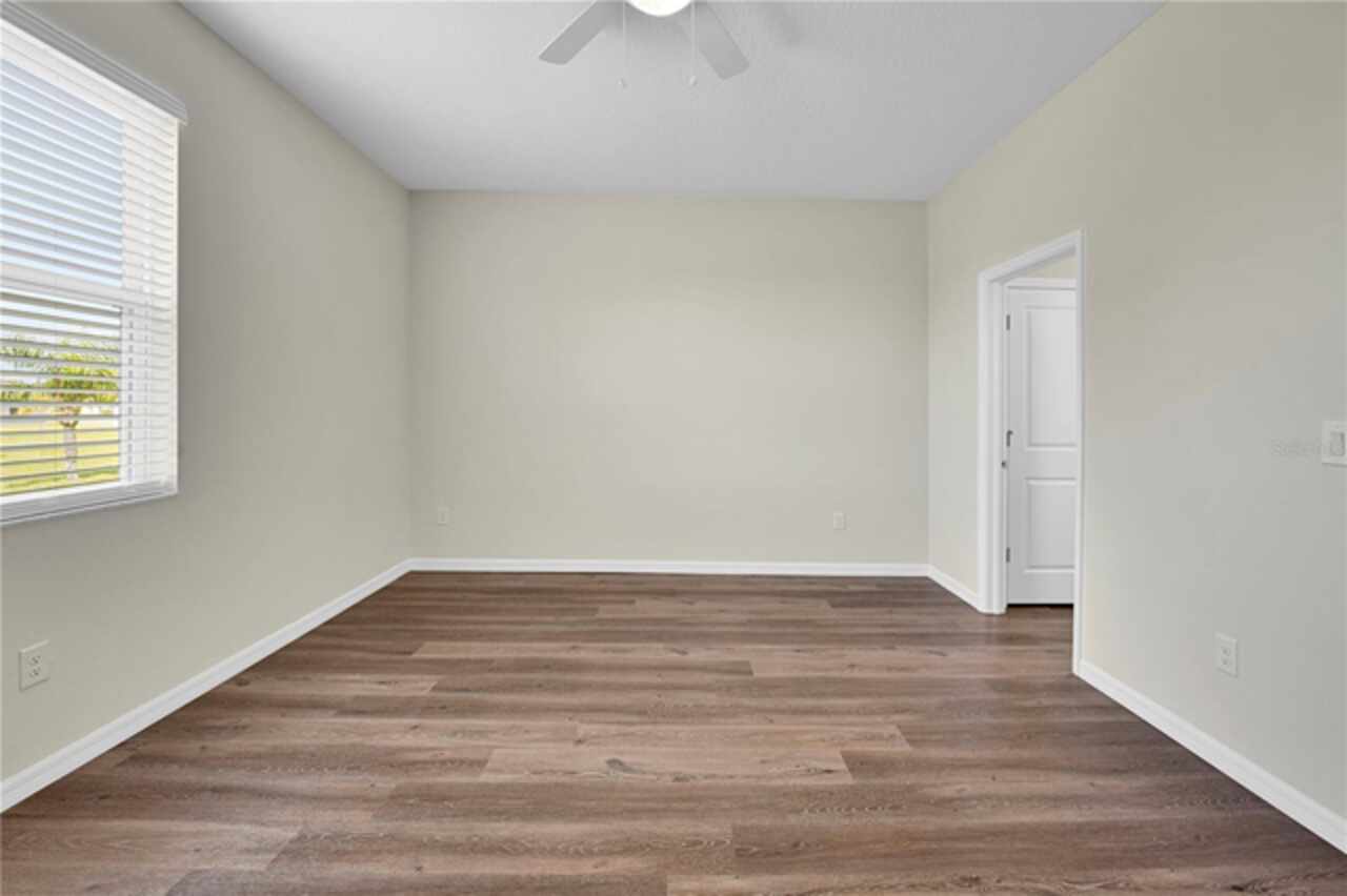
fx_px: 524
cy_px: 448
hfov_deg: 104.3
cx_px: 674
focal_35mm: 14
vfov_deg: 81.1
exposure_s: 1
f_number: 9
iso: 125
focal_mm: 14
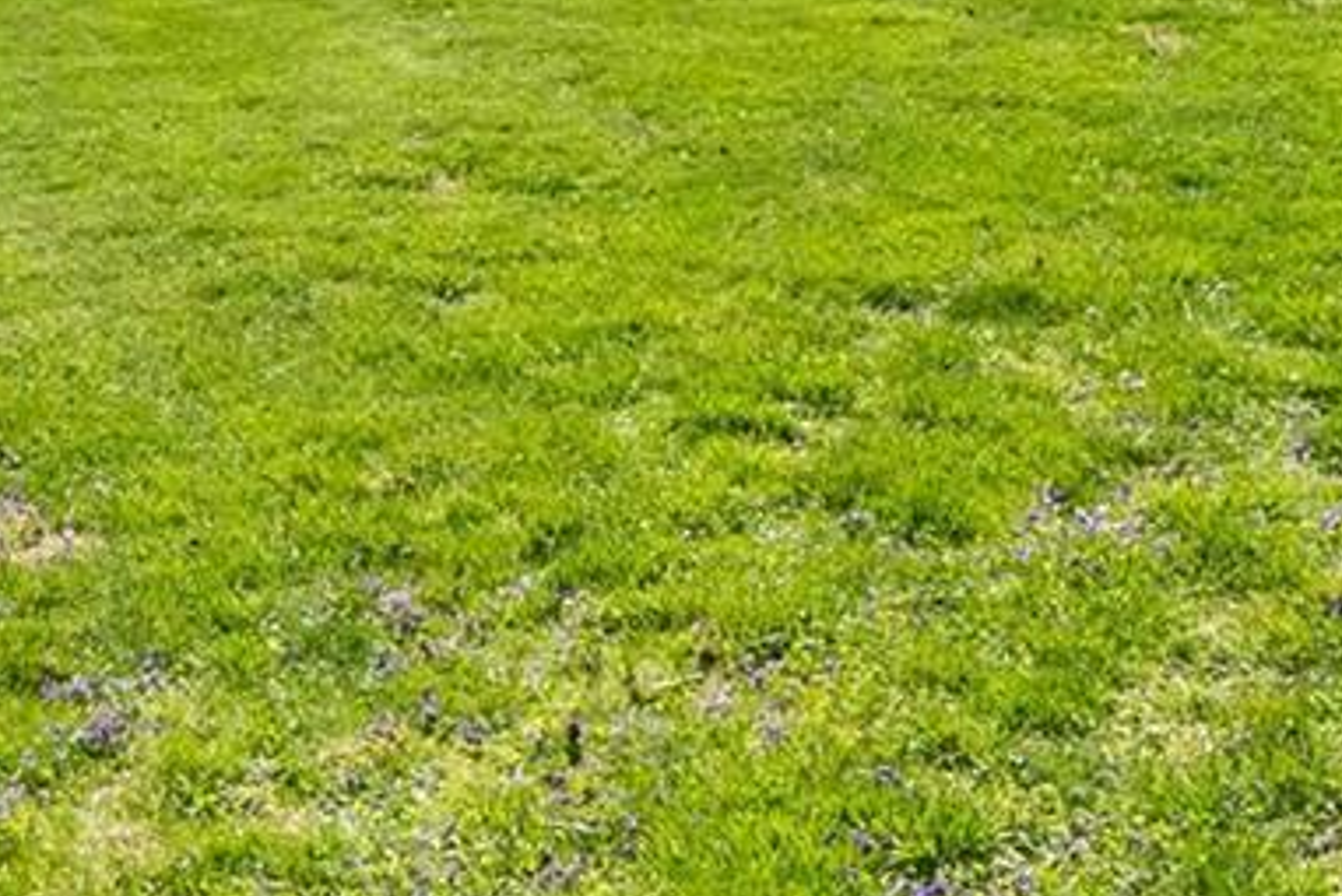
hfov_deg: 28.6
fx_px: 2498
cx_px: 74
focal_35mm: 67
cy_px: -408
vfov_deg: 18.3
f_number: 8
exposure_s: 1/500
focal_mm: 8
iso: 400
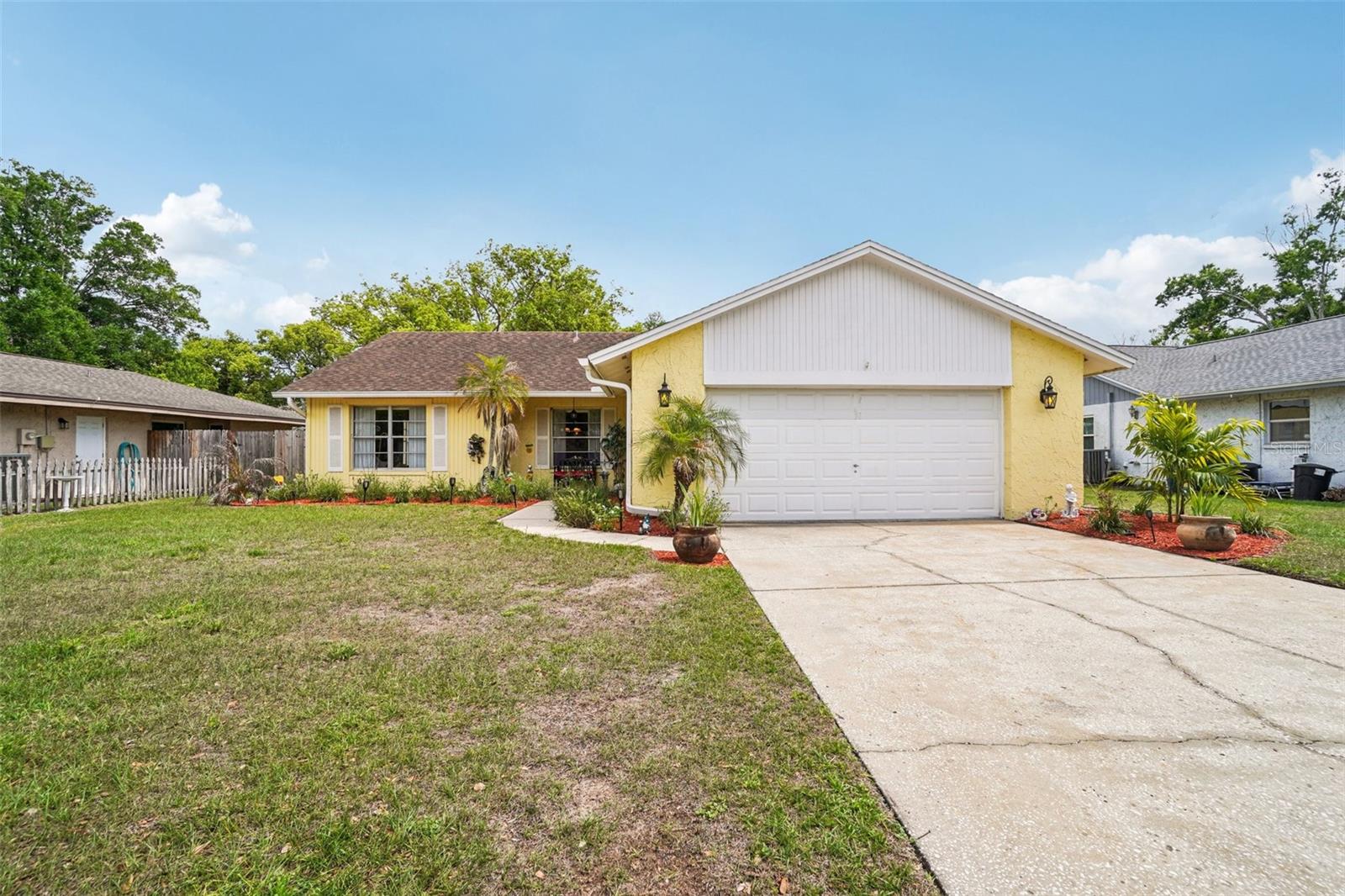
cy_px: 448
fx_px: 560
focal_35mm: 15
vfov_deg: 77.3
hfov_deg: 100.4
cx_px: 672
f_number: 8
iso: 100
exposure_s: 1/250
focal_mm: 10
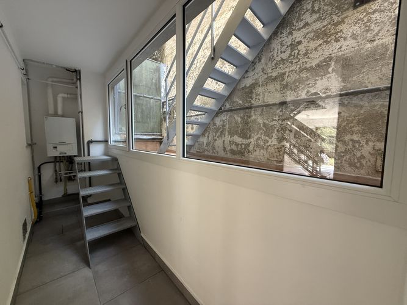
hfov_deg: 102.1
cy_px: 152
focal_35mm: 14
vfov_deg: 85.7
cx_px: 204
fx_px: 165
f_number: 2.2
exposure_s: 1/88
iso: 320
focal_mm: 2.22
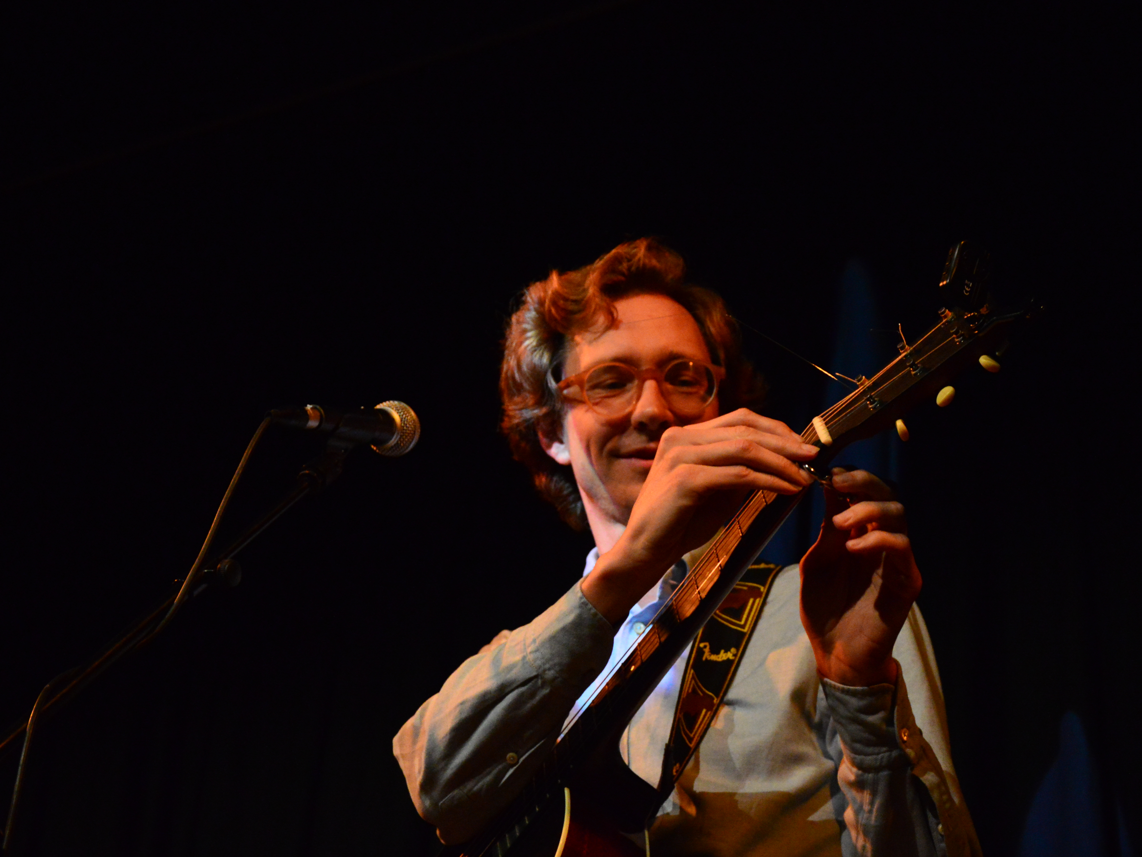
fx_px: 2606
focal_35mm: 79
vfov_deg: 18.7
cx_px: 600
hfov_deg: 24.7
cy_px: 428
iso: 3200
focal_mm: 48
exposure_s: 1/80
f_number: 5
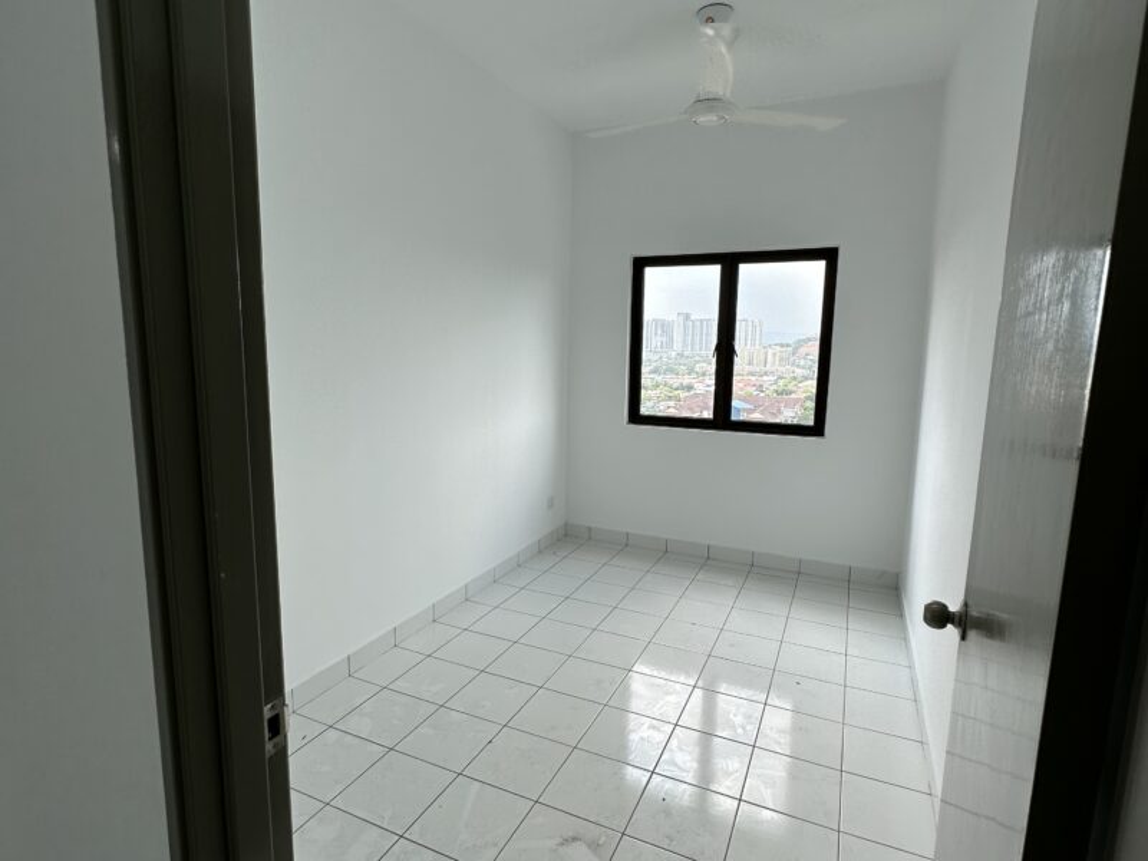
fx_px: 464
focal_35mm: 14
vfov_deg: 85.7
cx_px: 574
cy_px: 430
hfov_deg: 102.1
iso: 40
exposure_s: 1/397
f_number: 2.2
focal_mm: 2.22
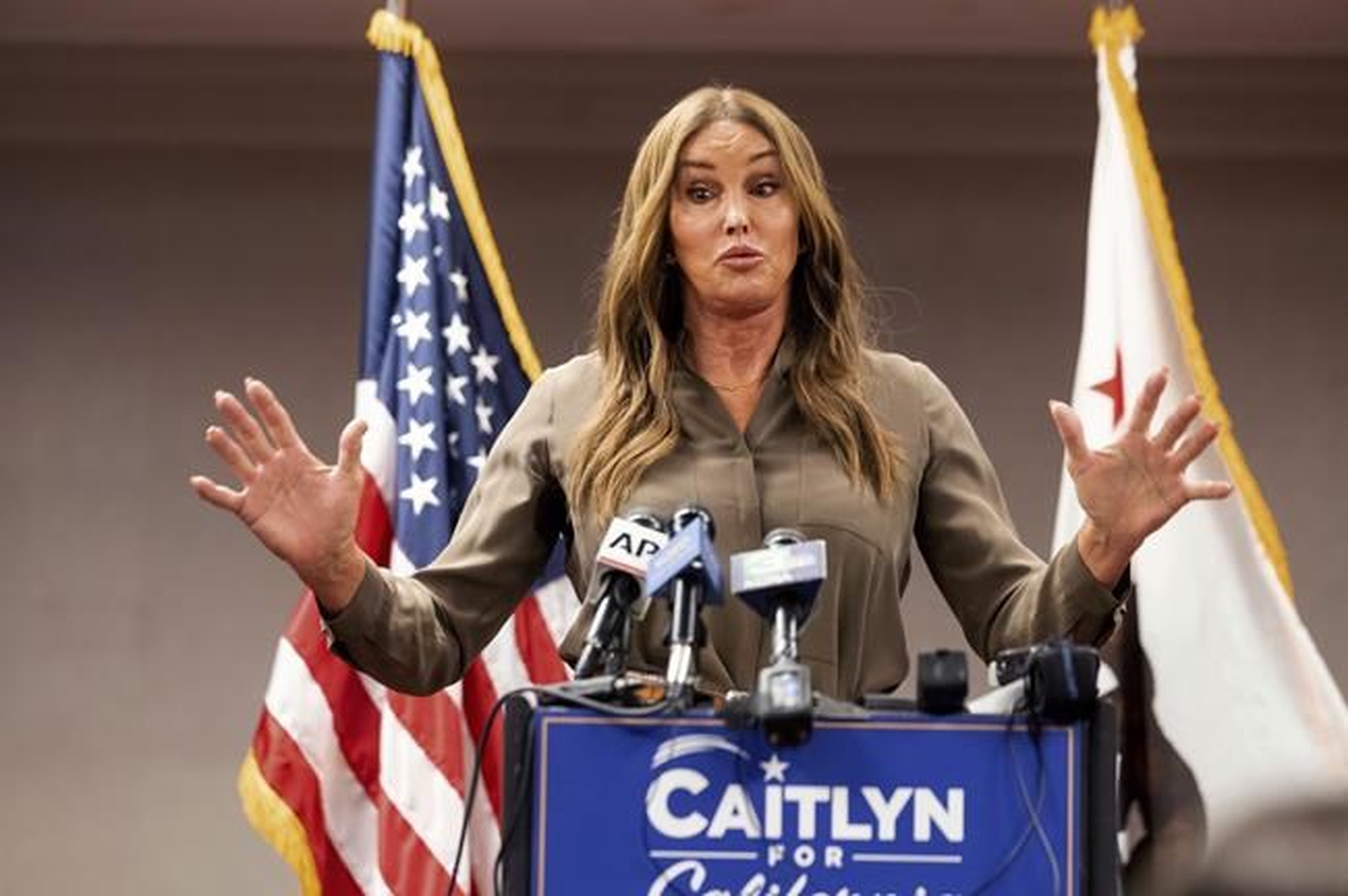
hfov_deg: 15.2
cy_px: 448
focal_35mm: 135
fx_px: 5050
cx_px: 674
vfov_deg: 10.1
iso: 4500
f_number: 2.4
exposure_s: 1/500
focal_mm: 135
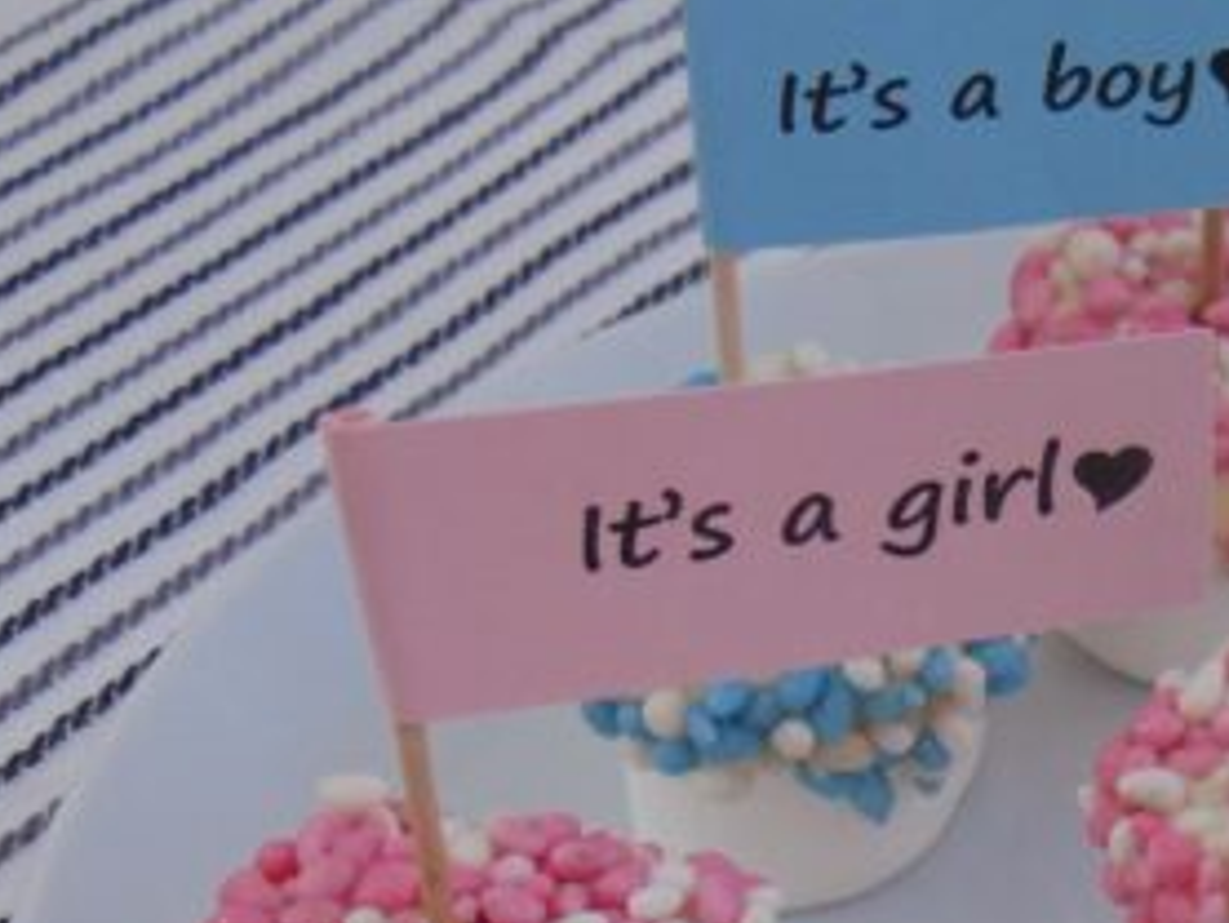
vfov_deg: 13.8
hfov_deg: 17.7
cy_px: 876
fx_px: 3765
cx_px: 1460
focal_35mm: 106
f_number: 3.3
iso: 80
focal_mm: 7.6
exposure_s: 1/60
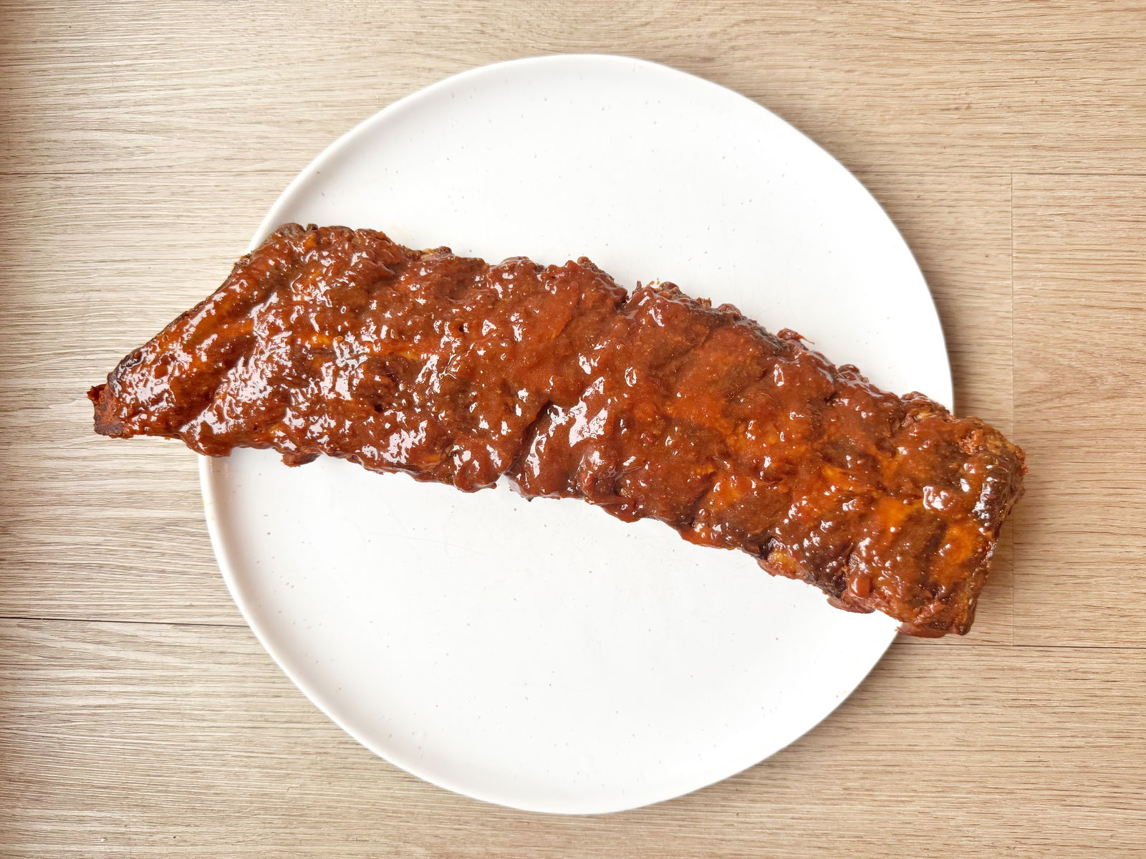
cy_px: 430
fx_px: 794
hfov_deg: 71.6
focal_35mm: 24
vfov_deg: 56.8
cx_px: 573
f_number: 1.78
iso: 160
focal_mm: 6.76
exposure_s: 1/60
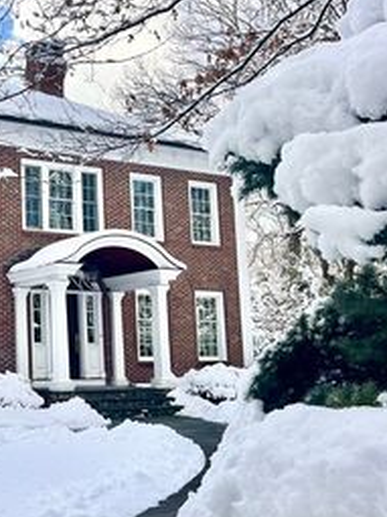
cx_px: -26
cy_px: 256
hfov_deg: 26.5
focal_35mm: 51
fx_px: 761
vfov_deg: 37.5
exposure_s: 1/2825
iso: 50
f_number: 1.6
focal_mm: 5.1
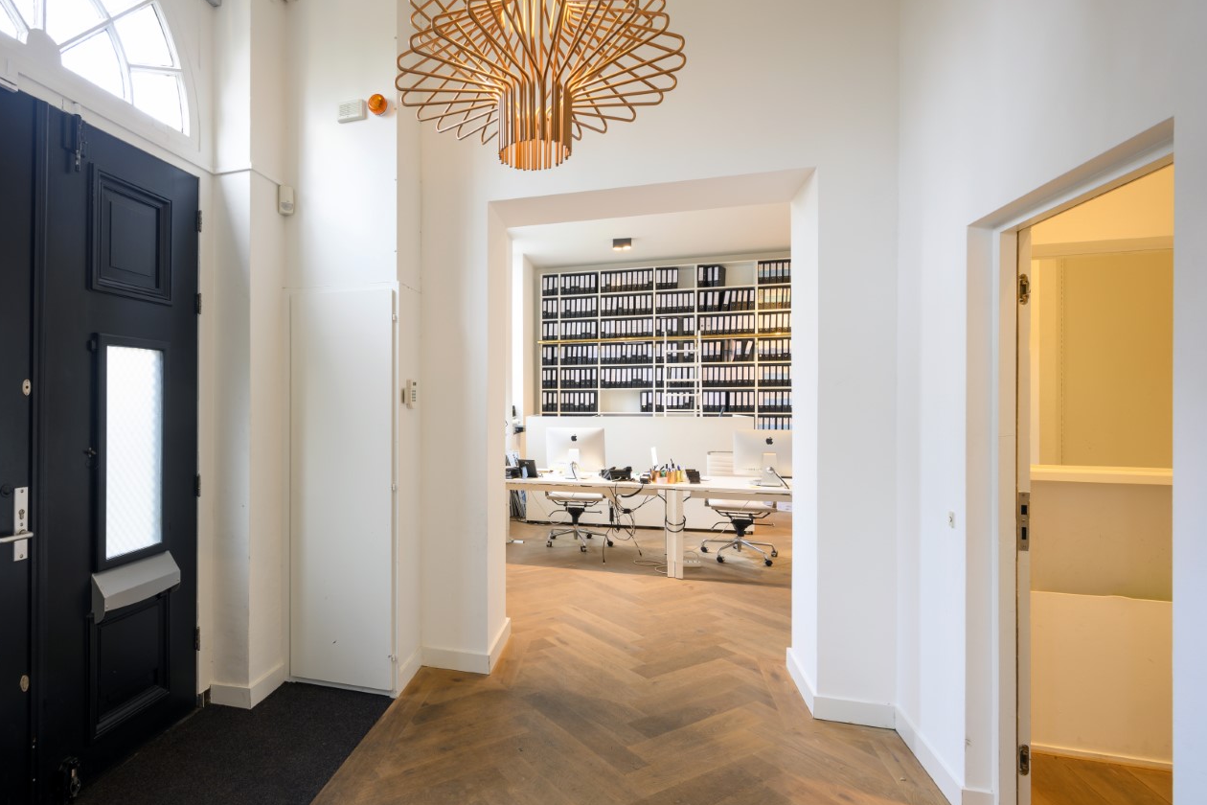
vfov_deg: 67.4
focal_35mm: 18
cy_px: 405
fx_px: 603
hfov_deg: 87.9
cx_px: 441
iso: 100
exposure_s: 1/1.67
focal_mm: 14
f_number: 8
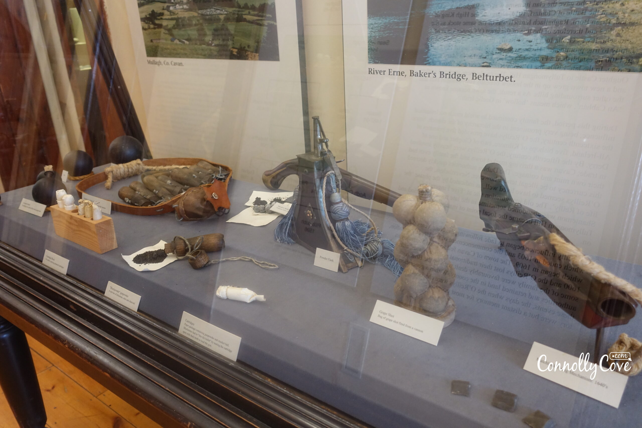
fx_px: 517
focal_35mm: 29
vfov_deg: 45.0
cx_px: 321
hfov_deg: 63.7
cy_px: 214
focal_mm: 10.51
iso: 500
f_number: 2.5
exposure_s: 1/30
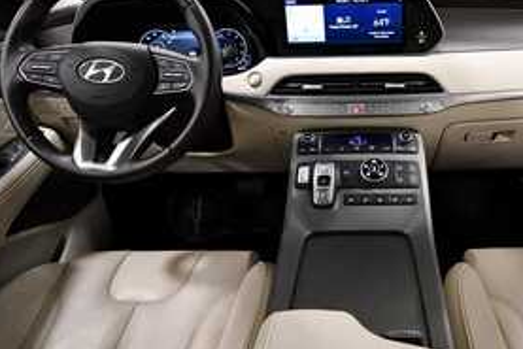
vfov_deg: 49.5
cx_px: 359
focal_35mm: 26
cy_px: 154
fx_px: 378
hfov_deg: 67.0
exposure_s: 1/125
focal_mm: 12
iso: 2200
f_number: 4.8
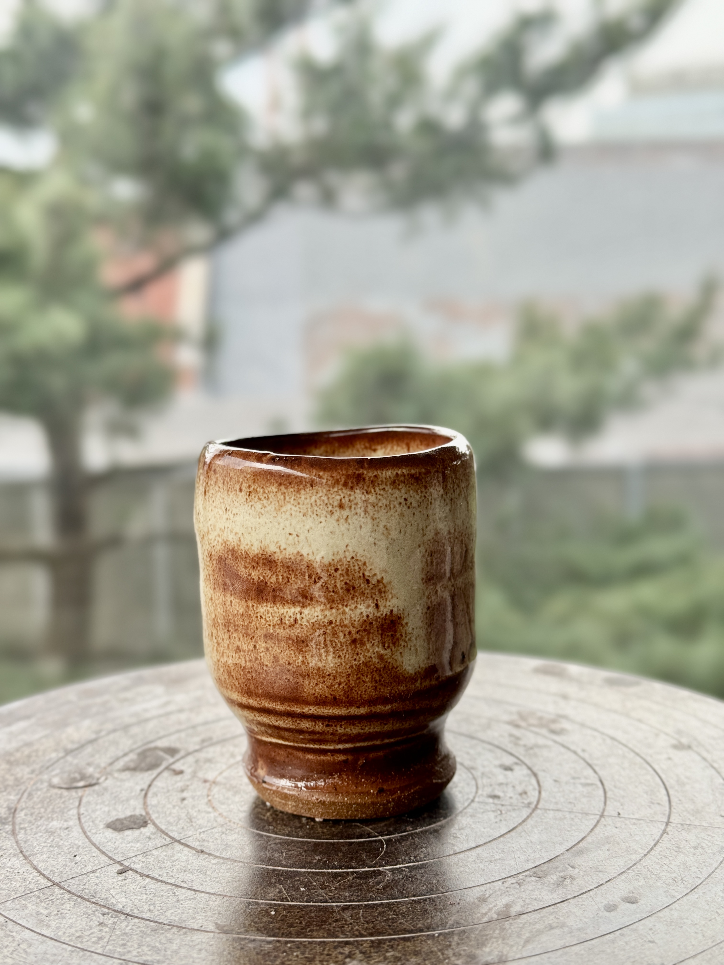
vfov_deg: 39.7
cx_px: 362
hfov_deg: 30.3
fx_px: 1339
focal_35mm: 48
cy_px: 482
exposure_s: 1/60
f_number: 1.78
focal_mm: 6.76
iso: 125
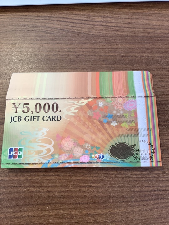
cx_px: 84
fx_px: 202
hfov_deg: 45.4
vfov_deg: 58.4
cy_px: 112
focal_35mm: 31
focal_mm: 3.3
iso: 80
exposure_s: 1/100
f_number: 2.4
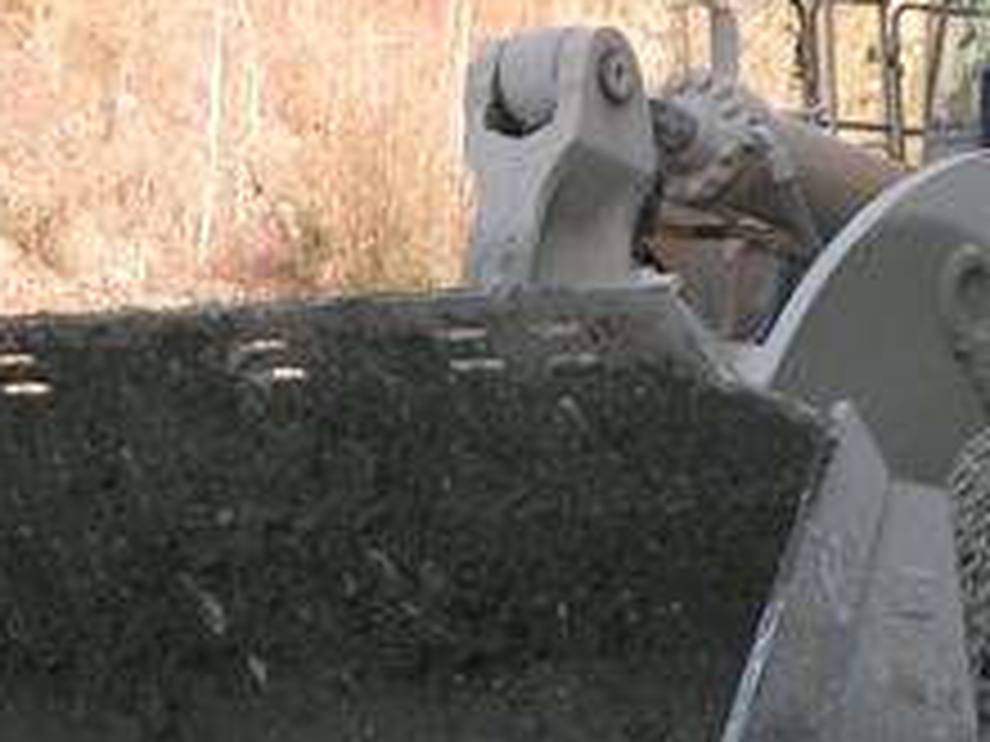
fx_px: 7178
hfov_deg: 7.9
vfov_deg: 5.9
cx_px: 702
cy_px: 693
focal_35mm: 251
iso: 50
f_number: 3.7
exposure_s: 1/164
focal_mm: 10.5
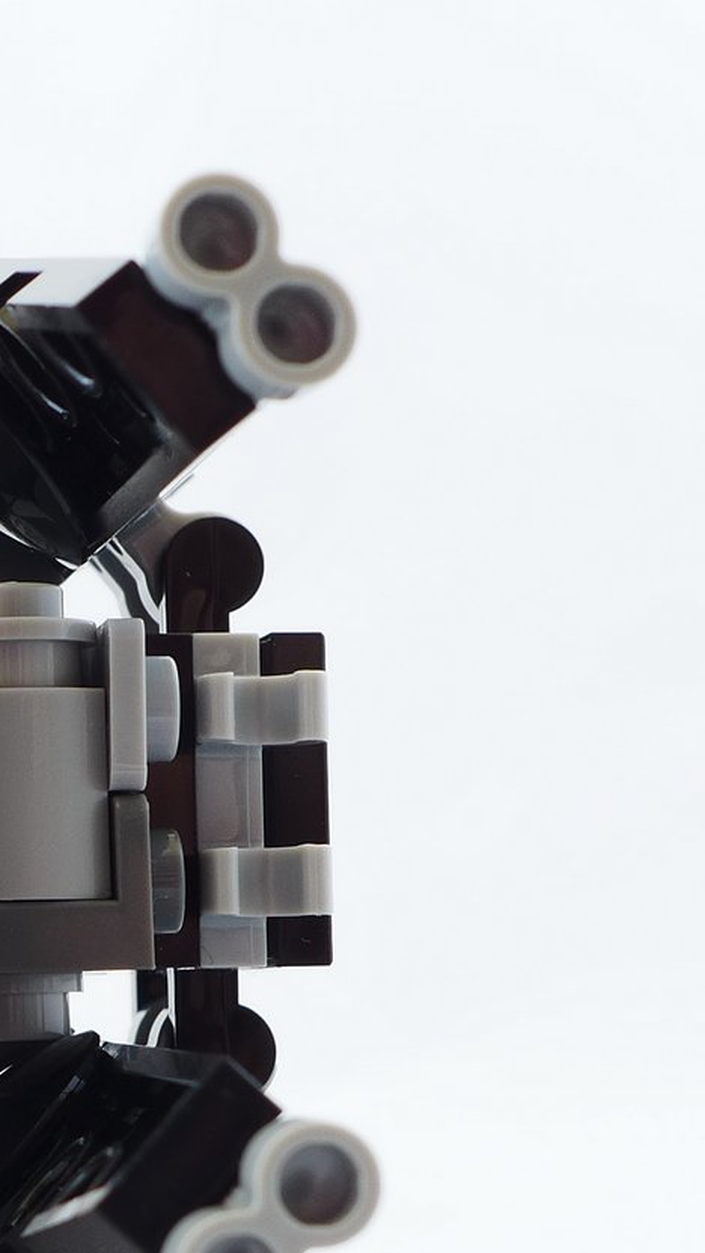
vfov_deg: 18.0
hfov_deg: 9.8
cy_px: 778
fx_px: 3951
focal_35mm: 119
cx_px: -411
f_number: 4
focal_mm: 9.8
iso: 80
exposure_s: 1/15
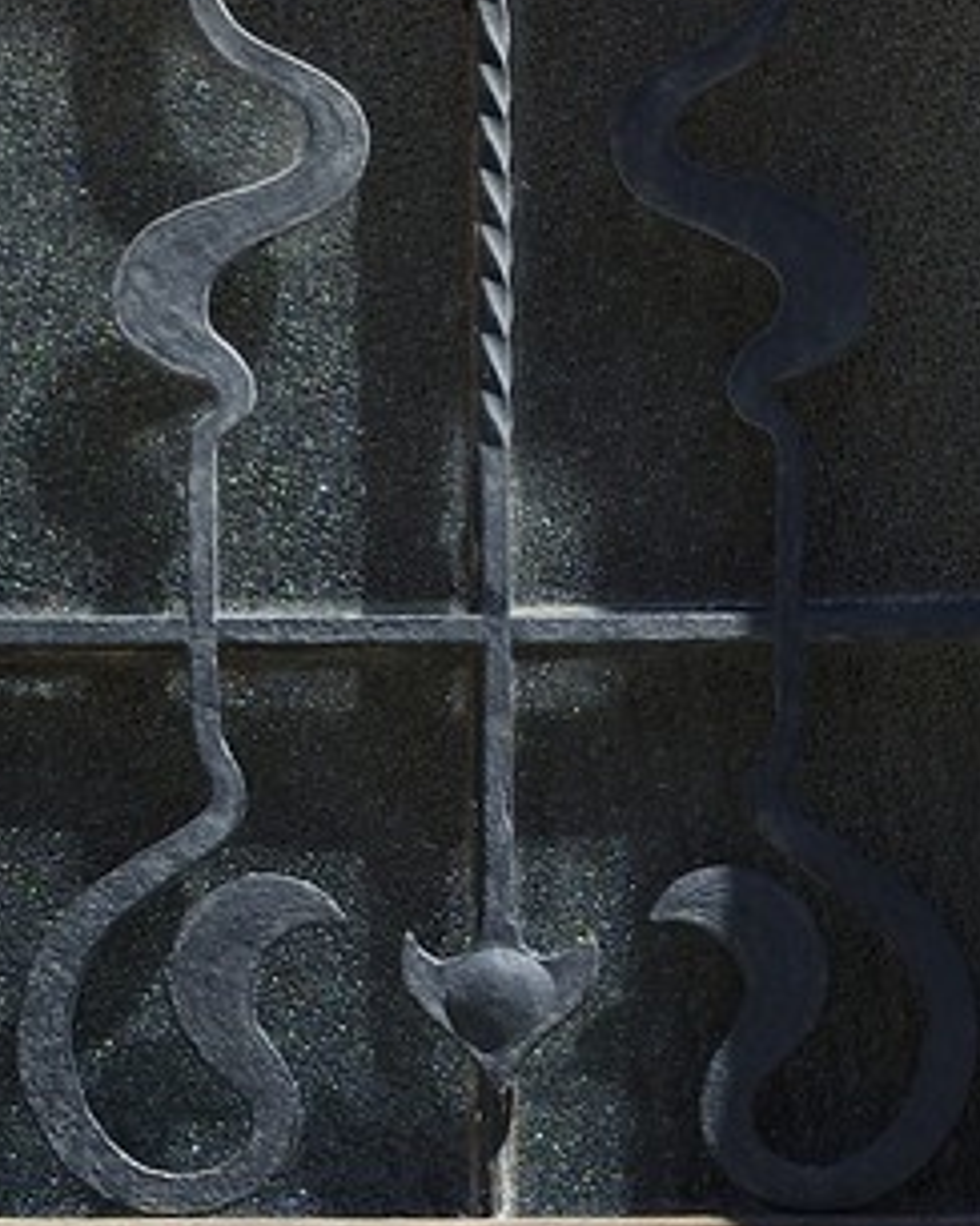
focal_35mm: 552
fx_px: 20013
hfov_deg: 2.8
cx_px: 470
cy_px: -1736
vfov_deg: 3.5
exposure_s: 1/250
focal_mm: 112
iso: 200
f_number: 8
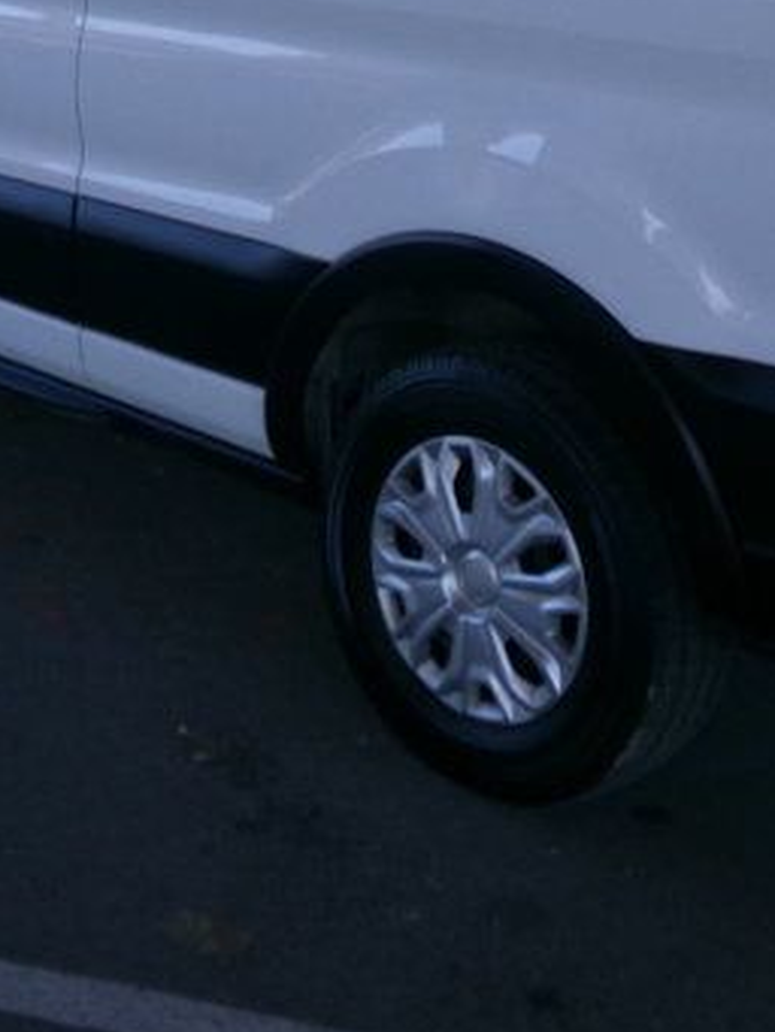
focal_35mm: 72
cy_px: -18
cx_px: 309
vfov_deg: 25.6
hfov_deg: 20.4
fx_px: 2148
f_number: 3.7
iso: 100
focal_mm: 4.3
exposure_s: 1/200
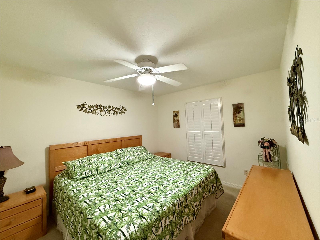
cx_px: 160
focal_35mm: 14
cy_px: 120
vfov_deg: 85.7
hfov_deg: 102.1
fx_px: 129
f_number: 2.2
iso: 640
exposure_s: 1/120
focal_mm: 2.22
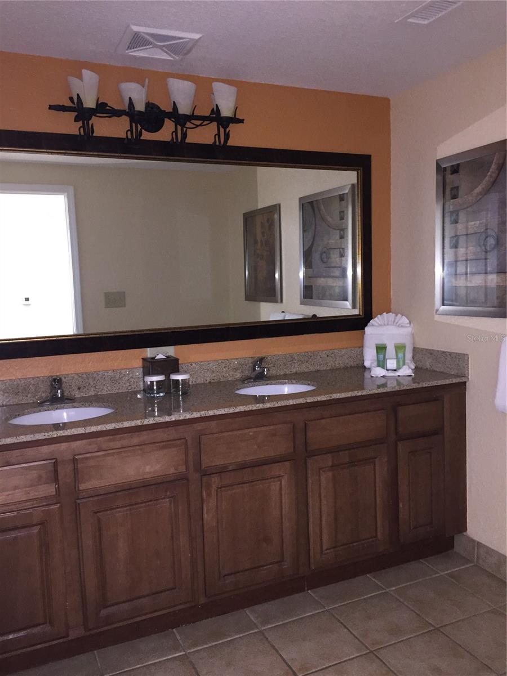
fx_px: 566
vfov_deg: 61.7
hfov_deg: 48.2
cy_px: 338
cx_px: 254
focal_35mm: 29
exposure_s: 1/16
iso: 200
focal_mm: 4.15
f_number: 2.2
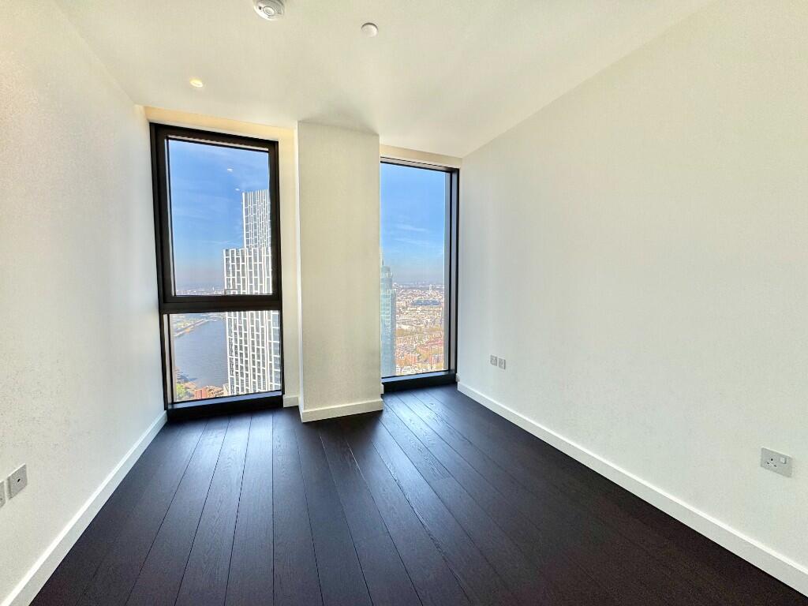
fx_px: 327
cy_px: 303
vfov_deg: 85.7
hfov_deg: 102.1
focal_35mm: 14
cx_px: 404
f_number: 2.2
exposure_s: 1/587
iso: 40
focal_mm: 2.22
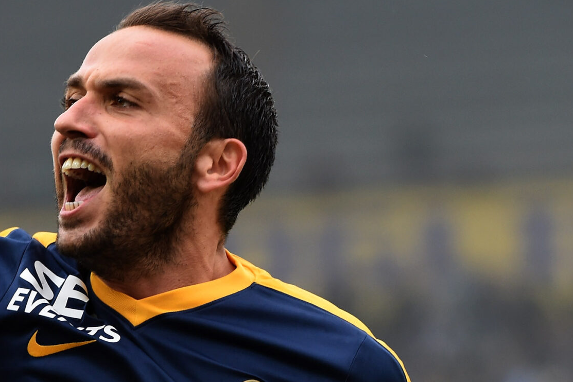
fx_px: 7687
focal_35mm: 483
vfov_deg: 2.8
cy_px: 340
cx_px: 155
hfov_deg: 4.3
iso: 2000
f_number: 5
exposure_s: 1/1000
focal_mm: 210
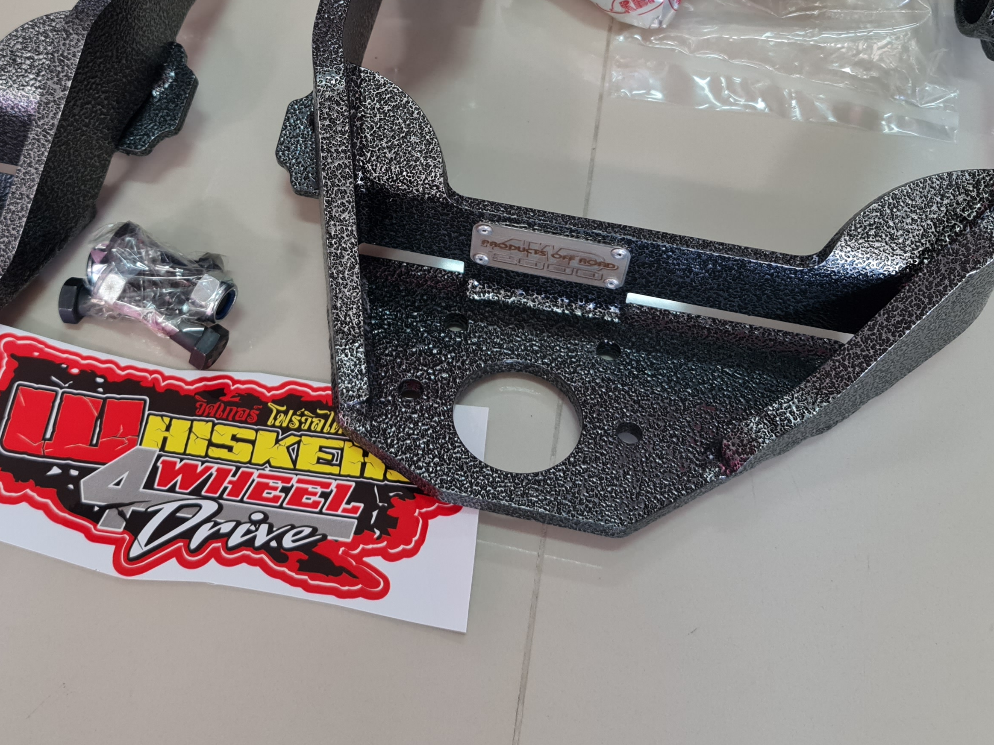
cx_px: 338
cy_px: 165
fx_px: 1235
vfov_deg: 32.8
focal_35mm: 43
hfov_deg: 43.3
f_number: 1.8
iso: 250
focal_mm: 7
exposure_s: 1/100
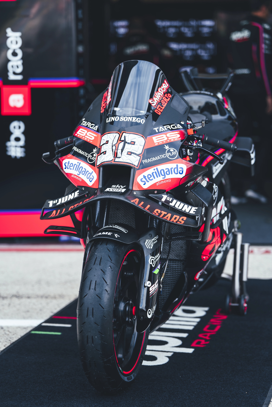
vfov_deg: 19.6
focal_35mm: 104
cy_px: 204
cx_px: 136
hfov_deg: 13.2
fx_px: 1179
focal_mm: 104
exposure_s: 1/320
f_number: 2.8
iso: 100
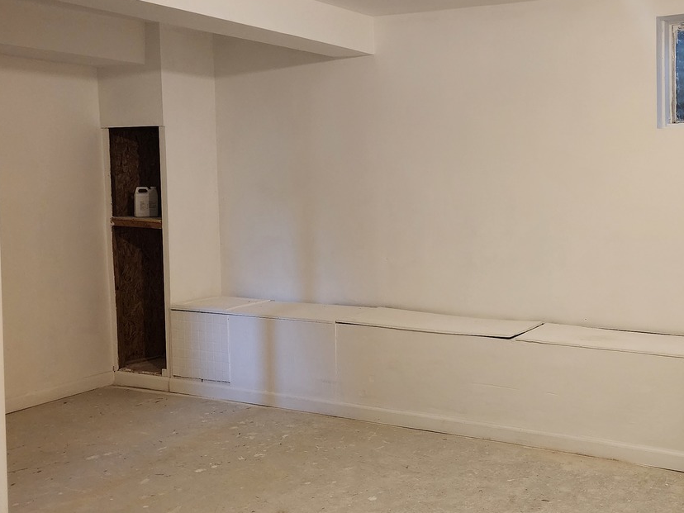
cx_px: 539
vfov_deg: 35.8
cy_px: 201
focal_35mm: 40
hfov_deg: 44.7
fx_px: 790
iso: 400
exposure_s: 1/120
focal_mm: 6.4
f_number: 1.8
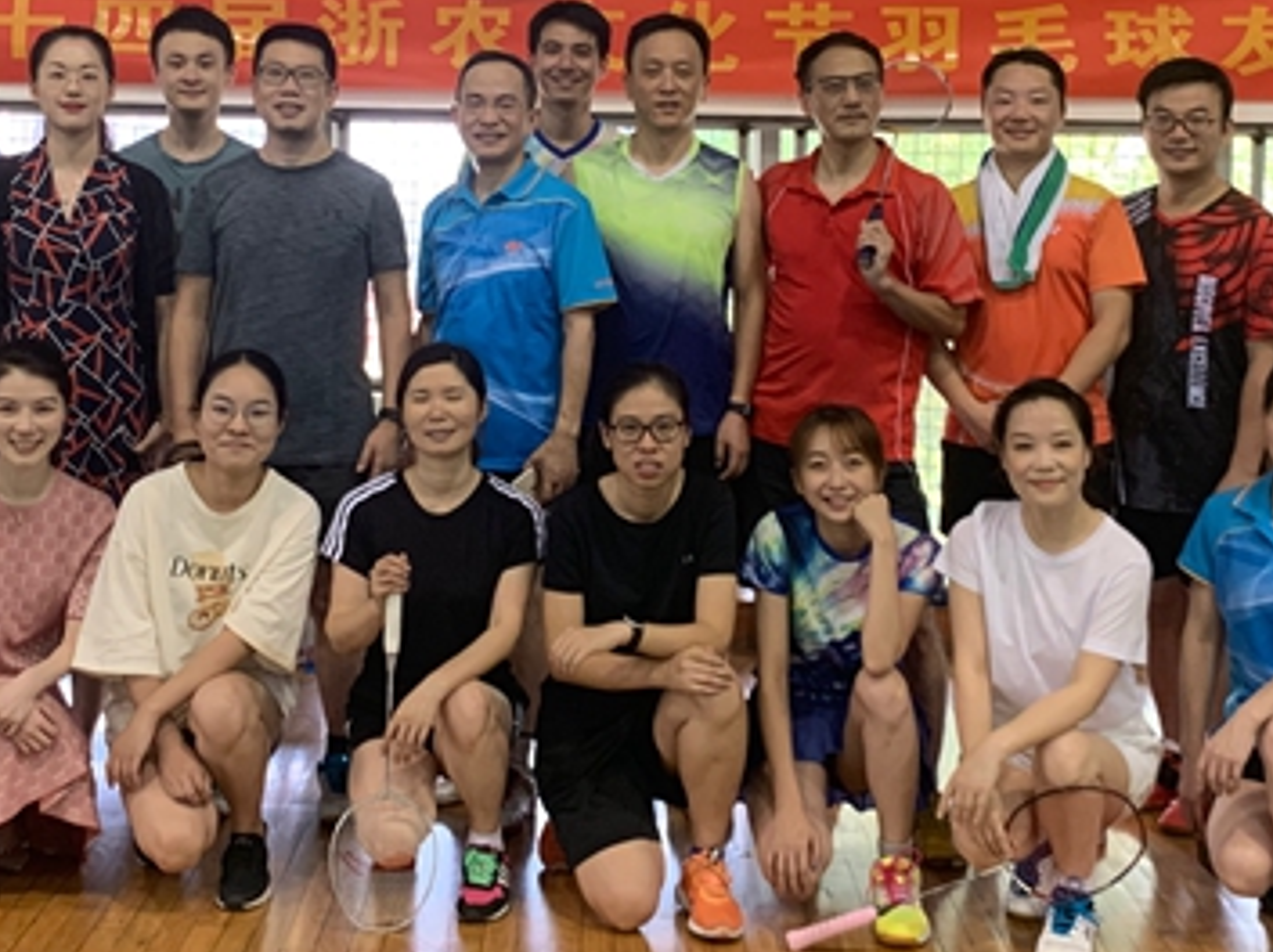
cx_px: 595
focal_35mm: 59
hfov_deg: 32.7
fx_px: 2168
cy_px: 299
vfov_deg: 24.6
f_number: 1.8
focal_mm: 4.25
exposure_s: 1/50
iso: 160
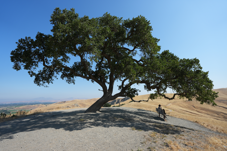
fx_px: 101
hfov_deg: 96.7
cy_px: 76
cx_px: 114
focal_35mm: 16
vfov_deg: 73.7
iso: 100
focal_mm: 16
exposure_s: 1/2000
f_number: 2.8
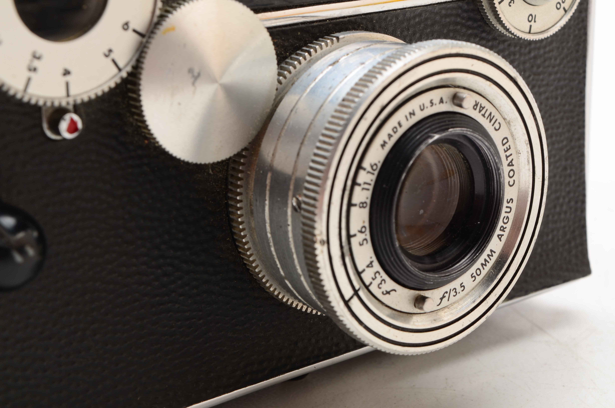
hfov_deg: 24.7
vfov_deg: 16.5
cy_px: 204
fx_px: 1406
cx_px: 308
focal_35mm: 82
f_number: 20
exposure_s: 1/160
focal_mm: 55
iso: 100
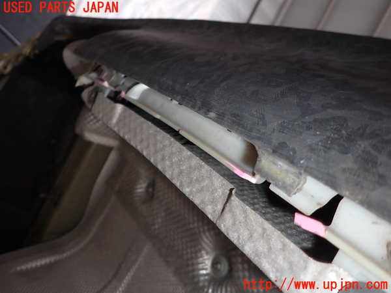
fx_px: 282
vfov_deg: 54.9
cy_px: 146
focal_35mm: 25
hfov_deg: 69.4
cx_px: 196
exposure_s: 1/30
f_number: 5.6
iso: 200
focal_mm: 4.5
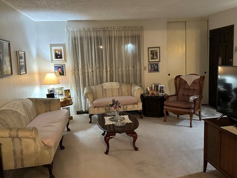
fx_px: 205
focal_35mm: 30
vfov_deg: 46.8
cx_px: 120
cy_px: 85
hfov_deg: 60.0
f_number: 1.78
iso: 800
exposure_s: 1/40
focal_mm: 6.86
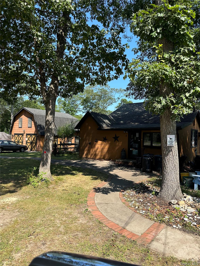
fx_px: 185
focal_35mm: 24
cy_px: 133
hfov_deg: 56.8
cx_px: 100
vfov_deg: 71.6
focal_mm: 6.86
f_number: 1.78
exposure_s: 1/1845
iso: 80
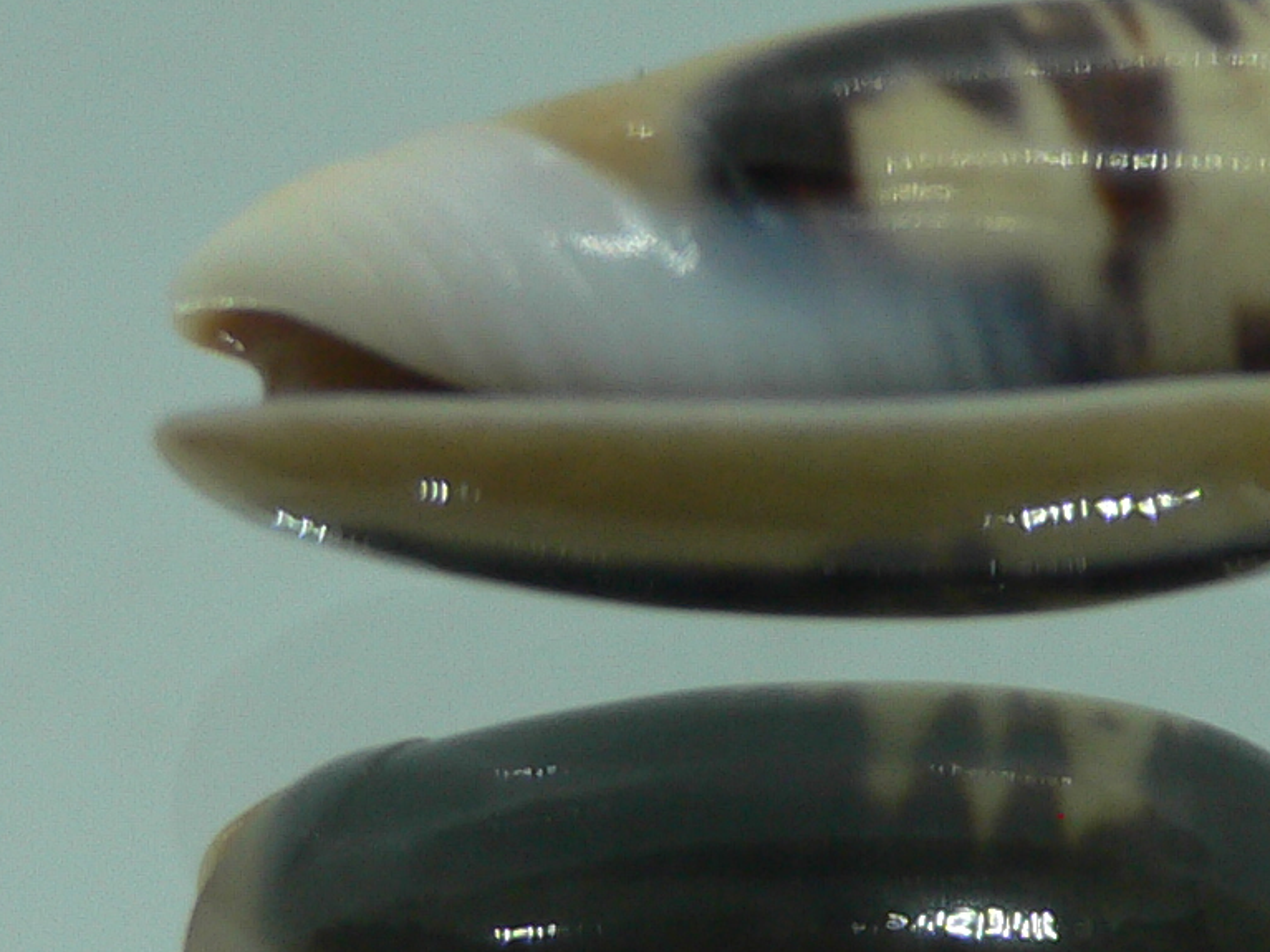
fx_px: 3375
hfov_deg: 21.2
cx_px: 874
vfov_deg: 16.0
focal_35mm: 92
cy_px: 570
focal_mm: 4.6
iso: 80
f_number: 2.8
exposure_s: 1/60
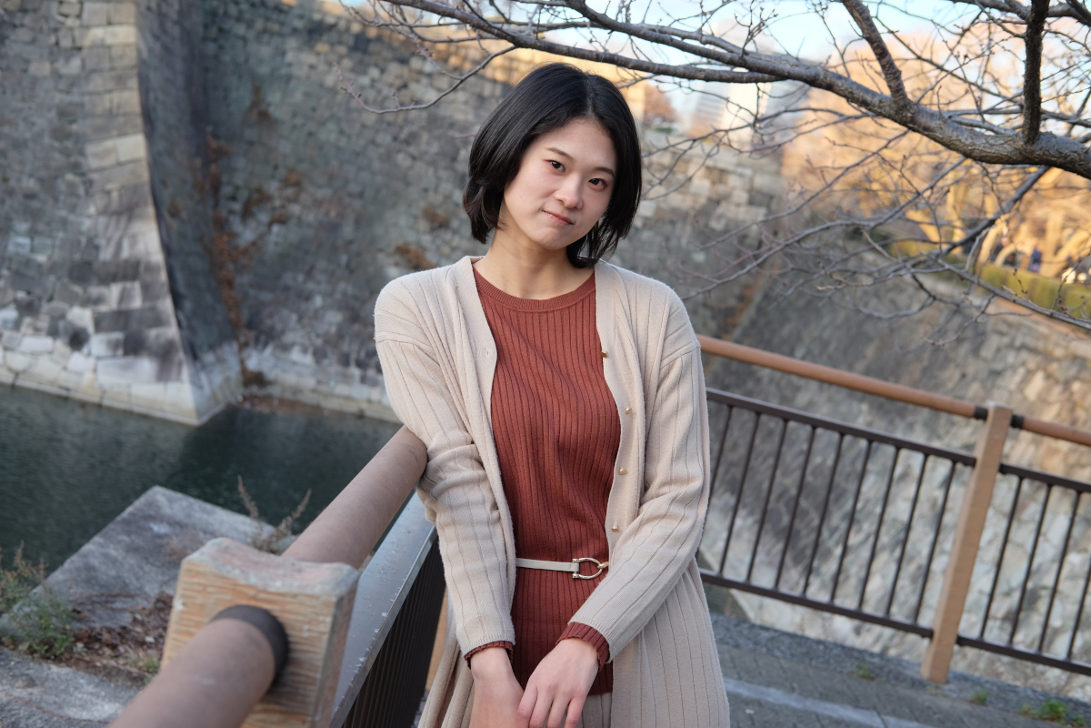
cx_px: 546
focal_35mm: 53
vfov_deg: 25.5
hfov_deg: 37.5
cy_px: 364
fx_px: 1606
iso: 400
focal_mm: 35
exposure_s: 1/150
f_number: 4.5
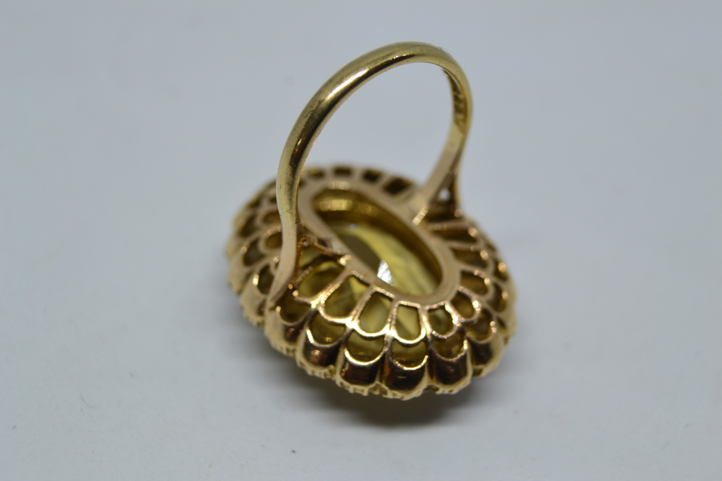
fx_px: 872
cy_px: 240
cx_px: 361
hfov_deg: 45.0
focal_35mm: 44
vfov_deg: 30.9
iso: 400
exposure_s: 1/40
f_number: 7.1
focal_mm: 29
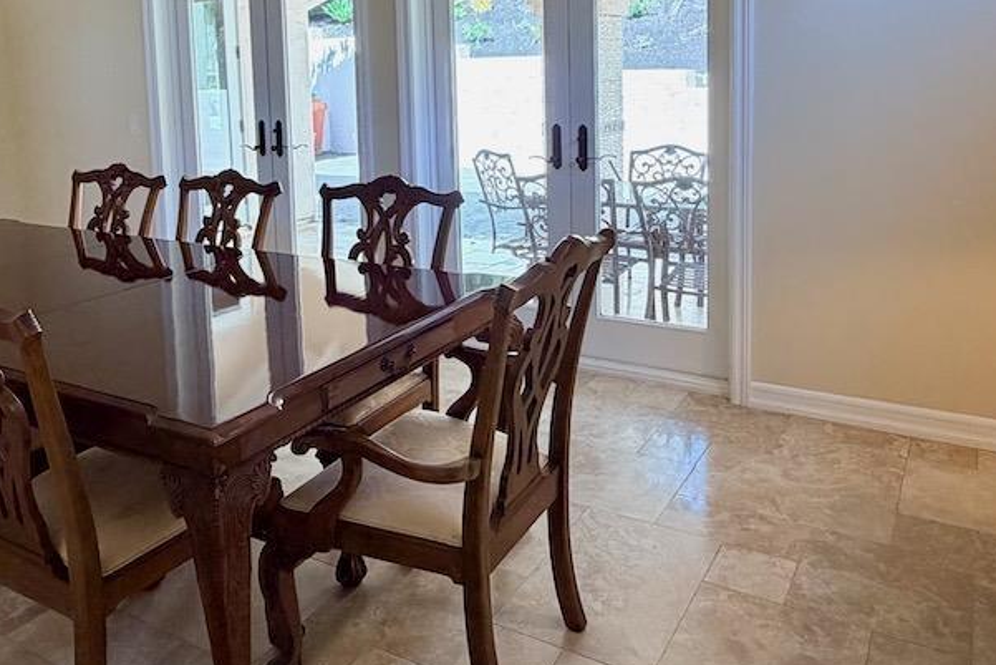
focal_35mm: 31
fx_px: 858
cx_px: 489
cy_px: 156
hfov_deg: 60.3
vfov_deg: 41.0
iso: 200
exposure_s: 1/120
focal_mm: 2.22
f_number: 2.2
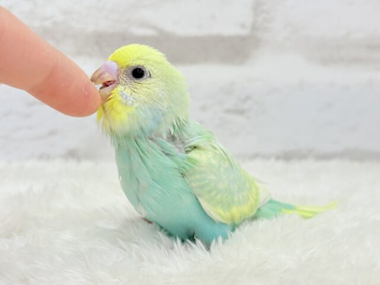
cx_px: 190
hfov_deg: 36.8
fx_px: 571
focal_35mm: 52
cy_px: 142
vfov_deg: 28.0
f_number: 1.6
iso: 50
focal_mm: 5.96
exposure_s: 1/100
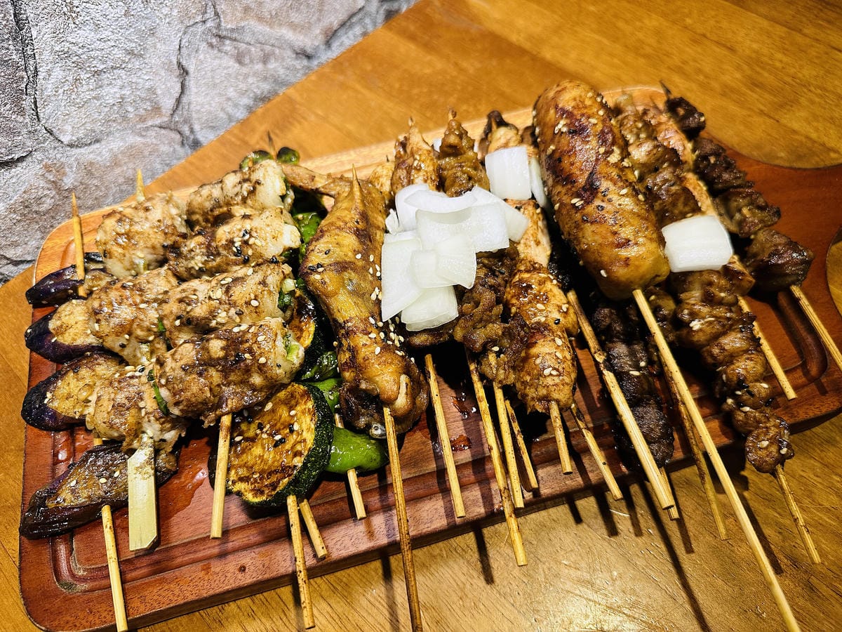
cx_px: 421
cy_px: 316
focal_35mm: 24
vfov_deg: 56.8
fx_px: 584
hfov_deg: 71.6
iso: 125
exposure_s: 1/60
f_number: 1.78
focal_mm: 6.86
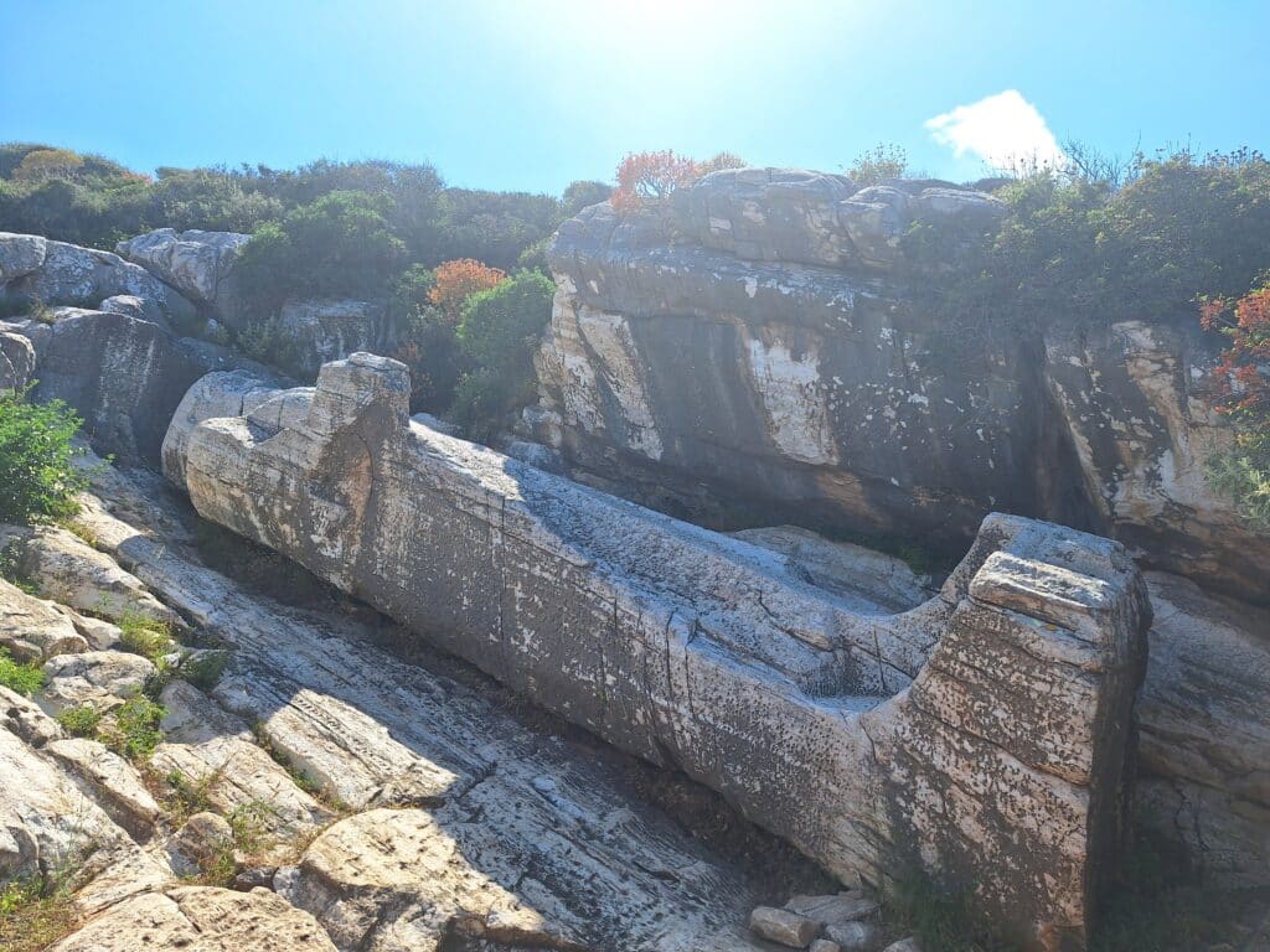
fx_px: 844
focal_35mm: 23
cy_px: 476
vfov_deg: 58.9
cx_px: 635
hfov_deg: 73.9
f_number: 1.8
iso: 40
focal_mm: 5.54
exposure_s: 1/2857
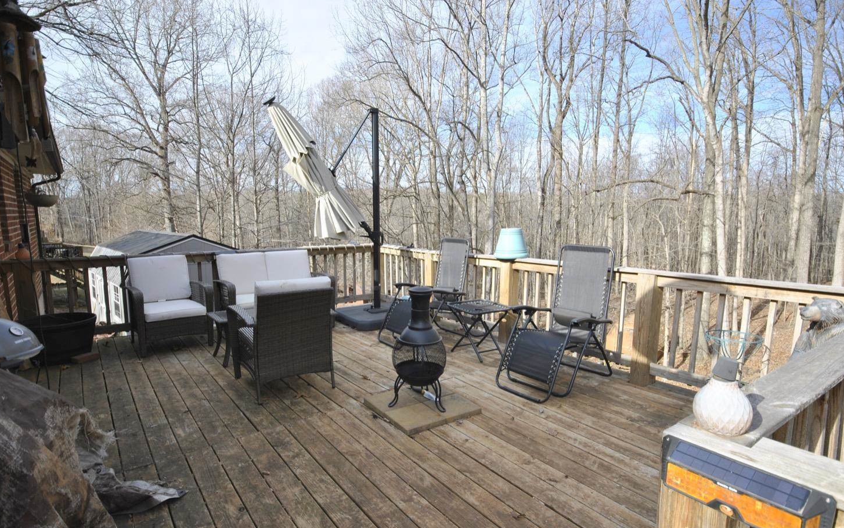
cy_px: 282
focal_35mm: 21
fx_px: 472
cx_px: 427
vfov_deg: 58.3
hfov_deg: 83.6
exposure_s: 1/160
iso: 100
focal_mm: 13
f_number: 6.3
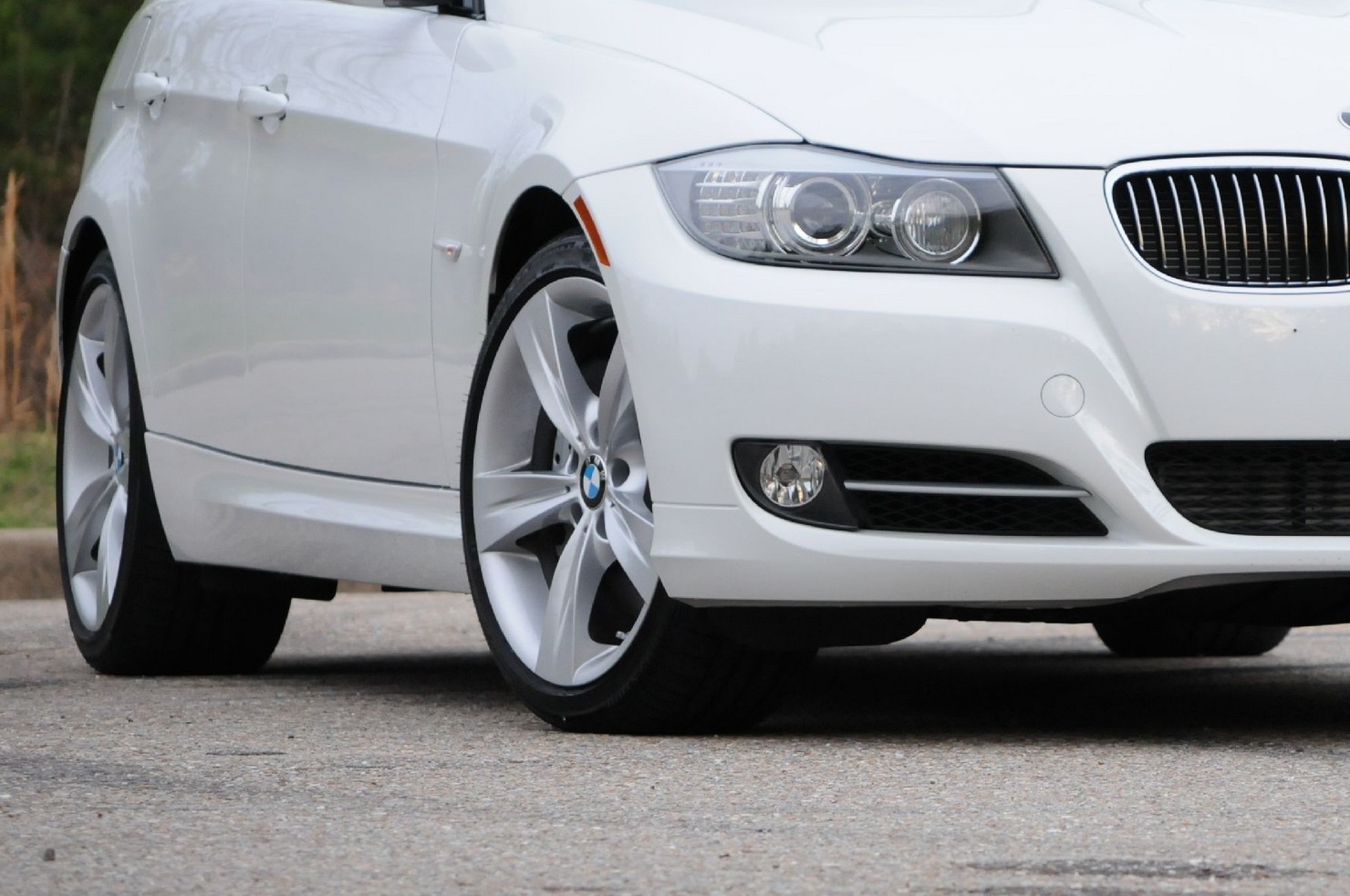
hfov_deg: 6.8
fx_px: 11386
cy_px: 171
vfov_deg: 4.5
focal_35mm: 304
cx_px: 1066
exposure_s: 1/160
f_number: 4.8
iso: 1000
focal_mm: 120
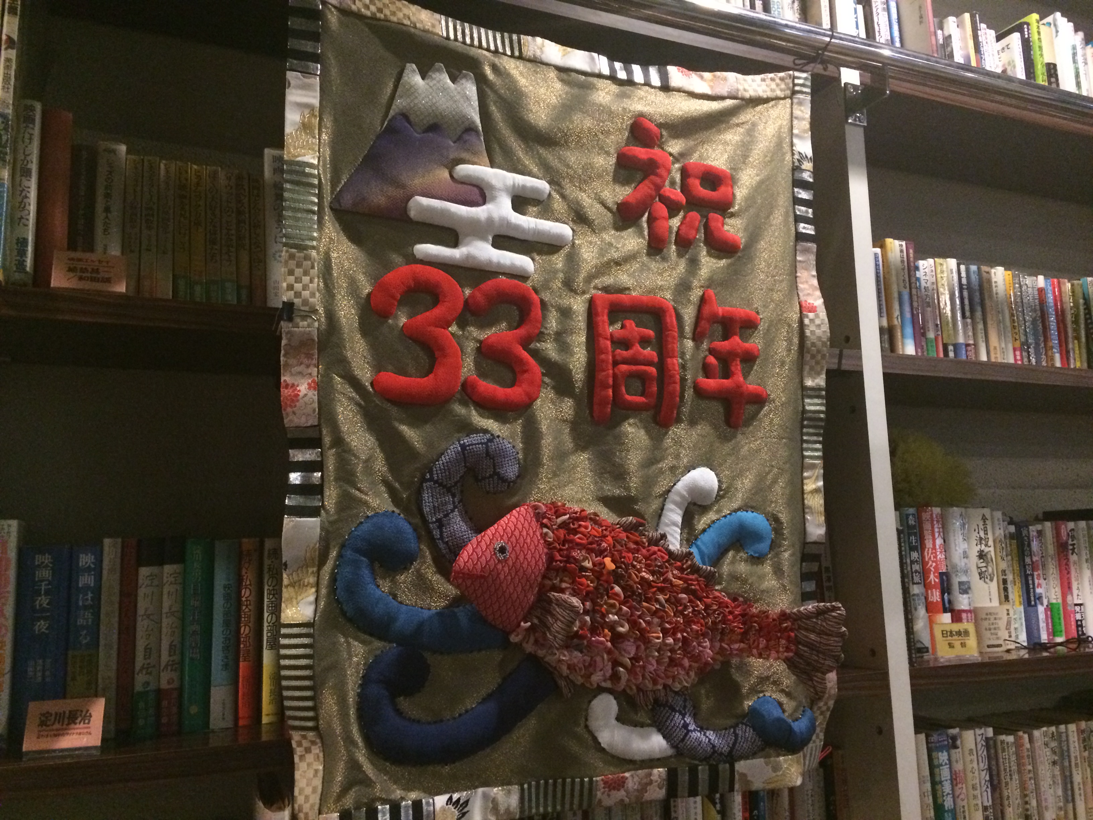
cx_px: 546
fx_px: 916
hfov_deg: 61.7
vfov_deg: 48.2
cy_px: 410
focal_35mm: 29
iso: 400
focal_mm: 4.15
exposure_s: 1/17
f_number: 2.2
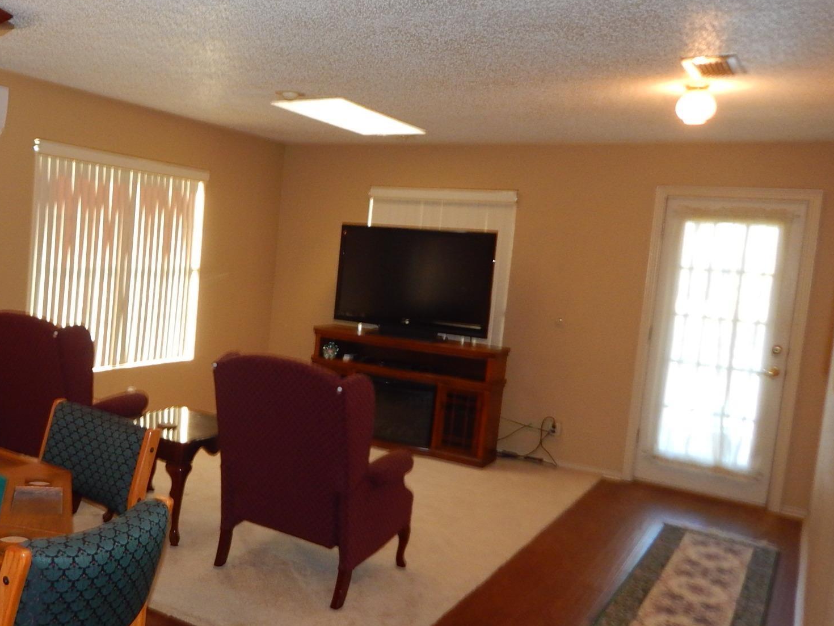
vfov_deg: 41.8
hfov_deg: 51.3
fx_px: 819
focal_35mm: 34
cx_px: 193
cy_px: 312
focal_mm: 4
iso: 200
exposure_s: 1/30
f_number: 3
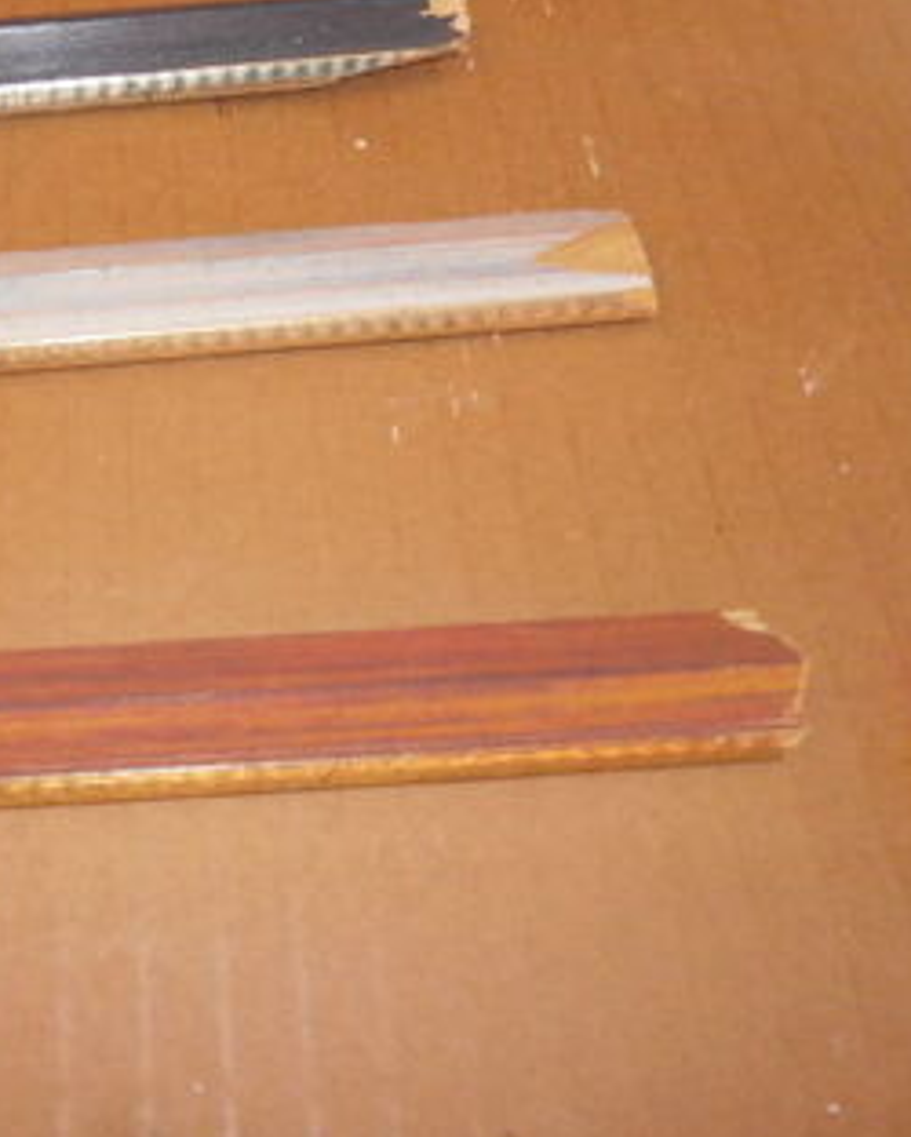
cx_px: 69
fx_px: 1313
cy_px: 558
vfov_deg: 46.8
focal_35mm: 39
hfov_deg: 35.7
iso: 200
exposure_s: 1/30
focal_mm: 4.7
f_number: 2.8
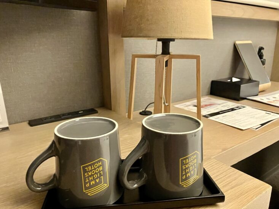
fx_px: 226
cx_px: 140
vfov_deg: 49.8
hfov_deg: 63.4
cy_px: 104
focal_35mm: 28
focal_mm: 3.99
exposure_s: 1/50
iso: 200
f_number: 1.8
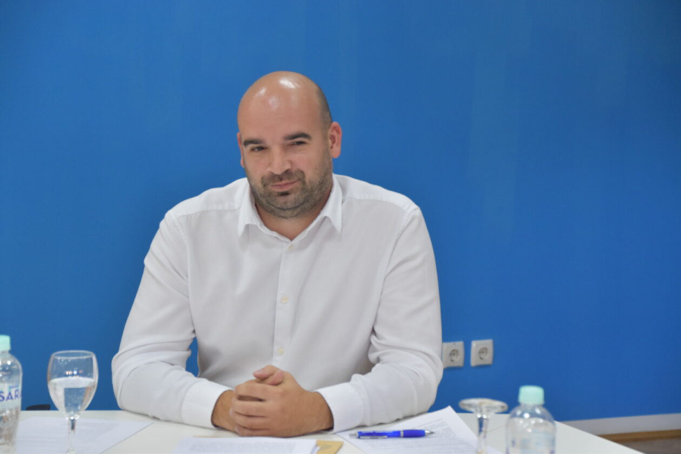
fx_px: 2270
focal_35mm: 120
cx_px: 340
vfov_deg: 11.4
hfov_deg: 17.1
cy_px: 227
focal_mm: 80
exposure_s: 1/125
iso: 1250
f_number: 5.3
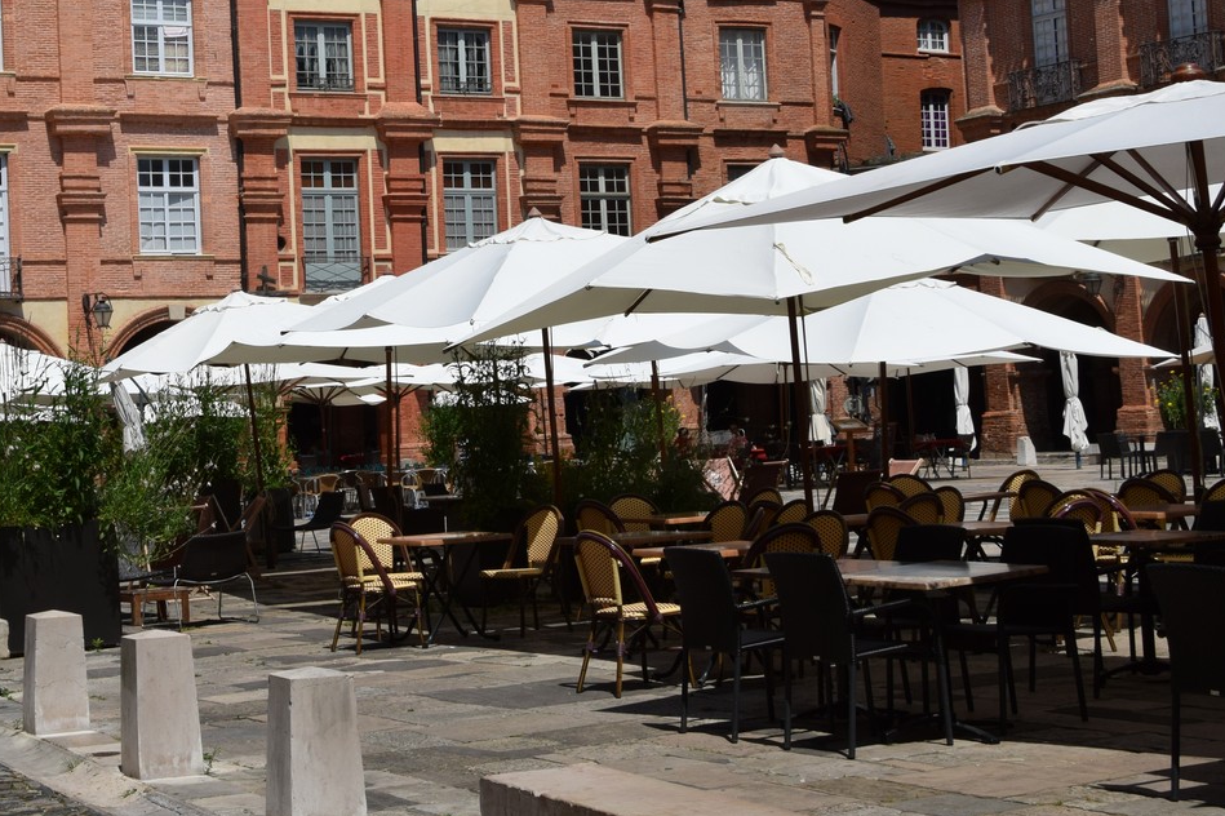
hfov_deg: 29.0
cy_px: 227
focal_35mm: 69
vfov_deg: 19.7
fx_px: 2340
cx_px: 352
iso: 200
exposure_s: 1/500
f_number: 11
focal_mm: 29
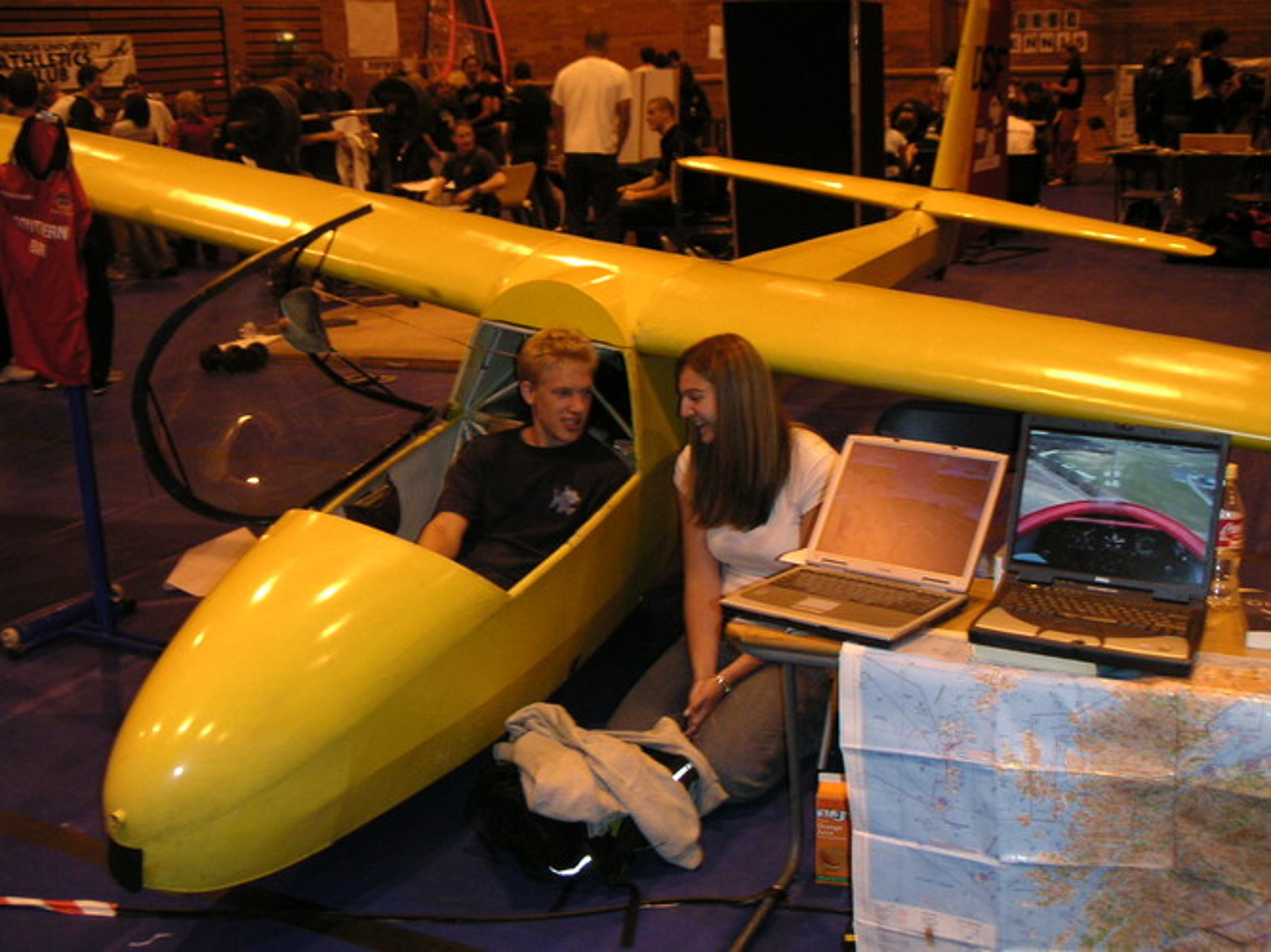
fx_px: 1395
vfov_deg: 37.7
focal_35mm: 38
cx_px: 636
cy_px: 476
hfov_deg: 49.0
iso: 160
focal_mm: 6
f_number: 2.8
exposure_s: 1/45
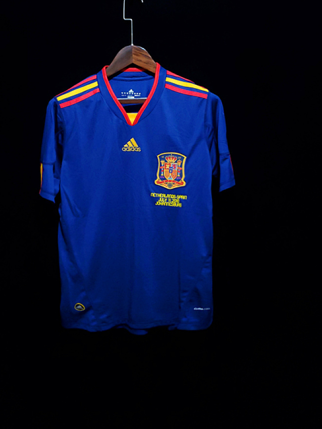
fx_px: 409
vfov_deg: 55.1
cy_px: 182
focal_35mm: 33
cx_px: 134
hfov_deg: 42.8
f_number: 1.5
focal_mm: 4.3
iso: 250
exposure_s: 1/30
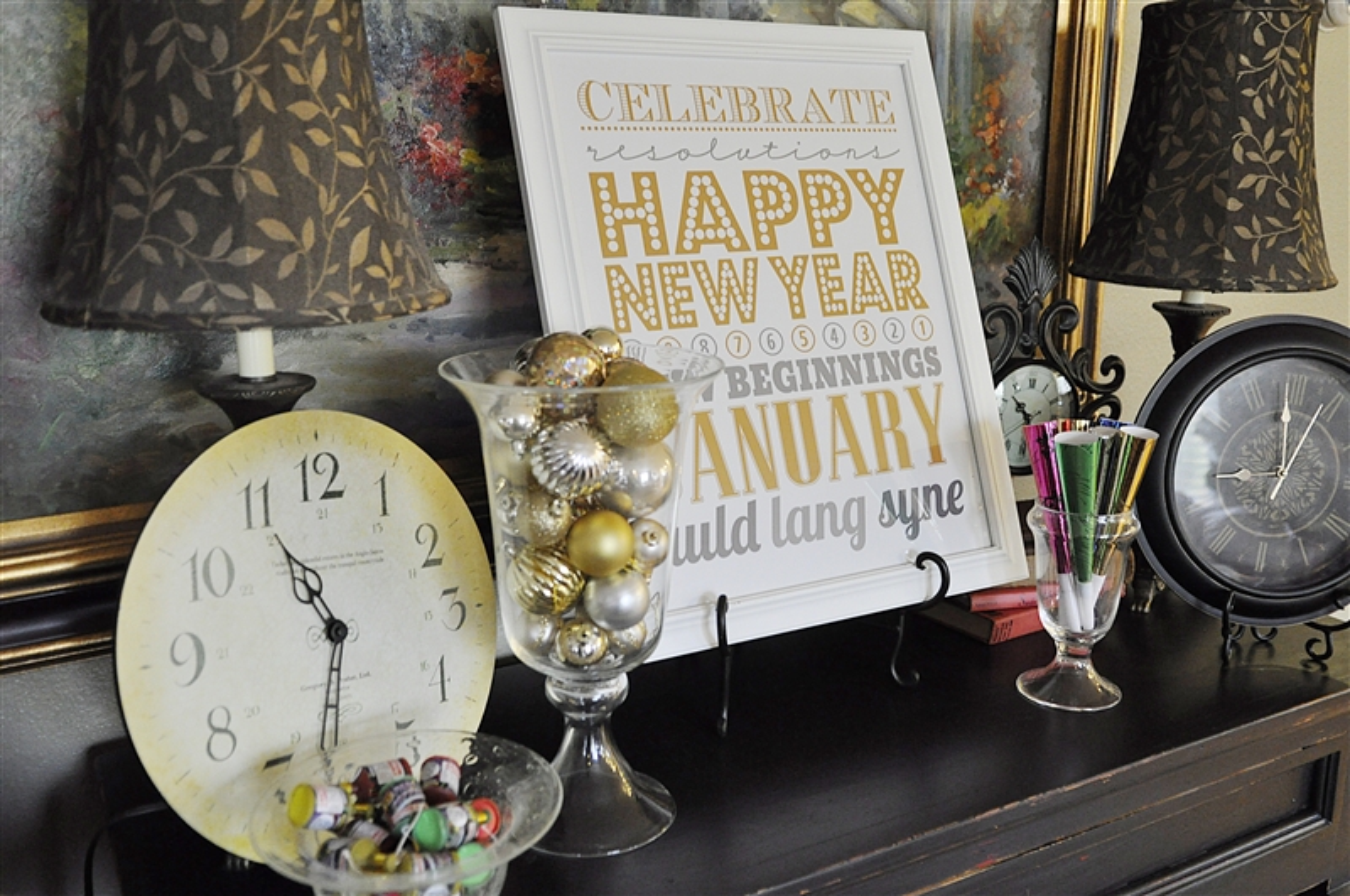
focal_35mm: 33
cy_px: 448
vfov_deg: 39.9
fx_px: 1236
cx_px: 675
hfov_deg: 57.3
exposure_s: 1/60
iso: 1000
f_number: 2.8
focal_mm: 22
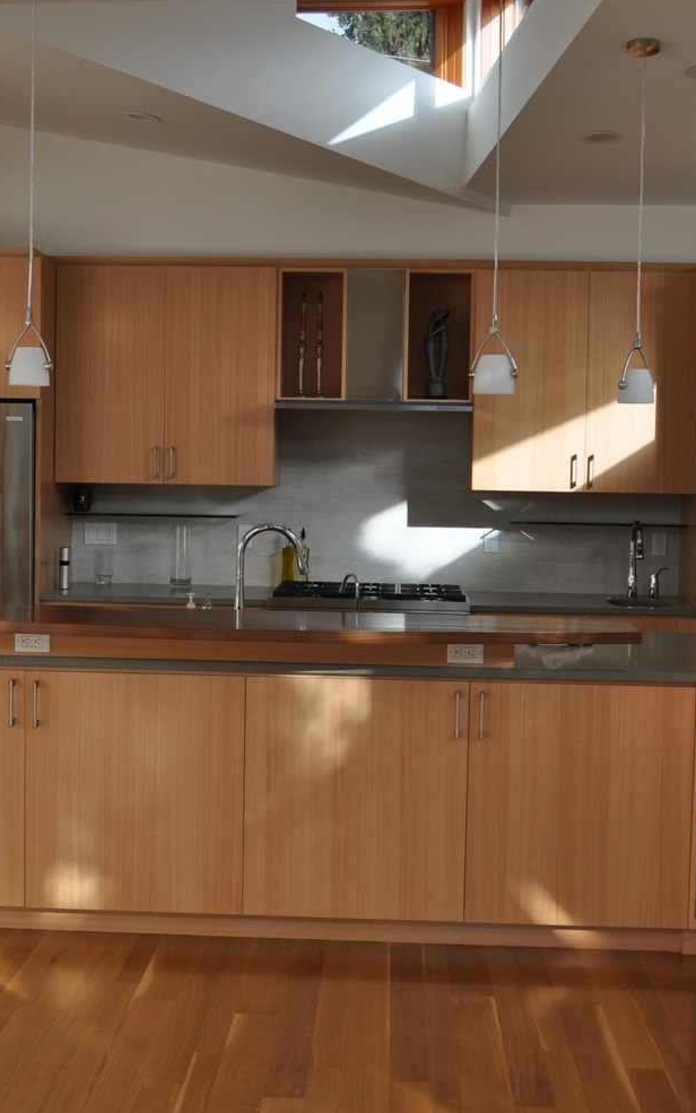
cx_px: 277
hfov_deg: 23.1
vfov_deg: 36.3
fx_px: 1699
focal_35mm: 56
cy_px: 562
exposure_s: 1/160
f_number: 6.3
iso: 200
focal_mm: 24
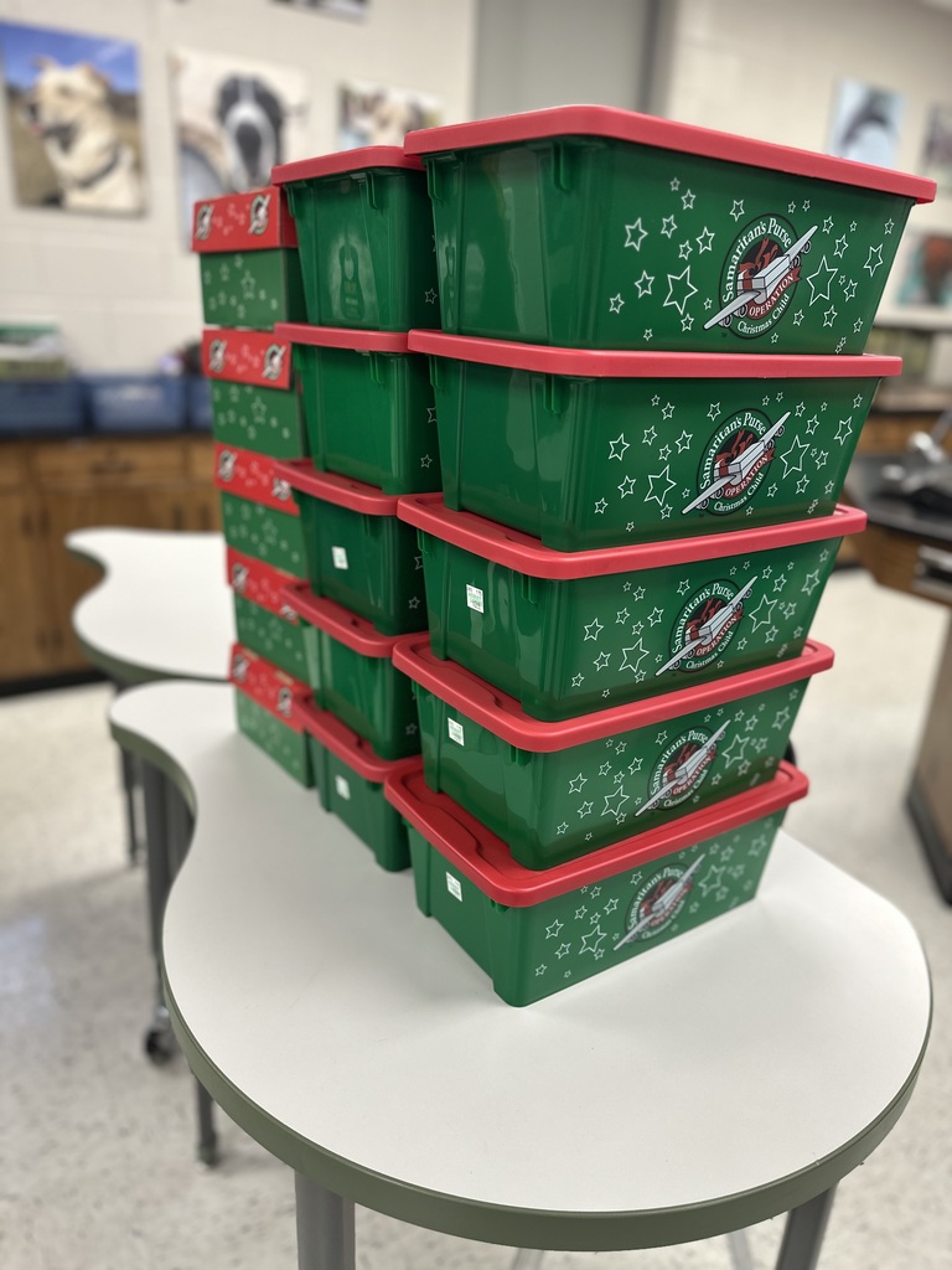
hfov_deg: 56.8
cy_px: 635
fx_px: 880
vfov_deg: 71.6
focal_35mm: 24
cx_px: 476
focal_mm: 6.86
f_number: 1.78
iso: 125
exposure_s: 1/60
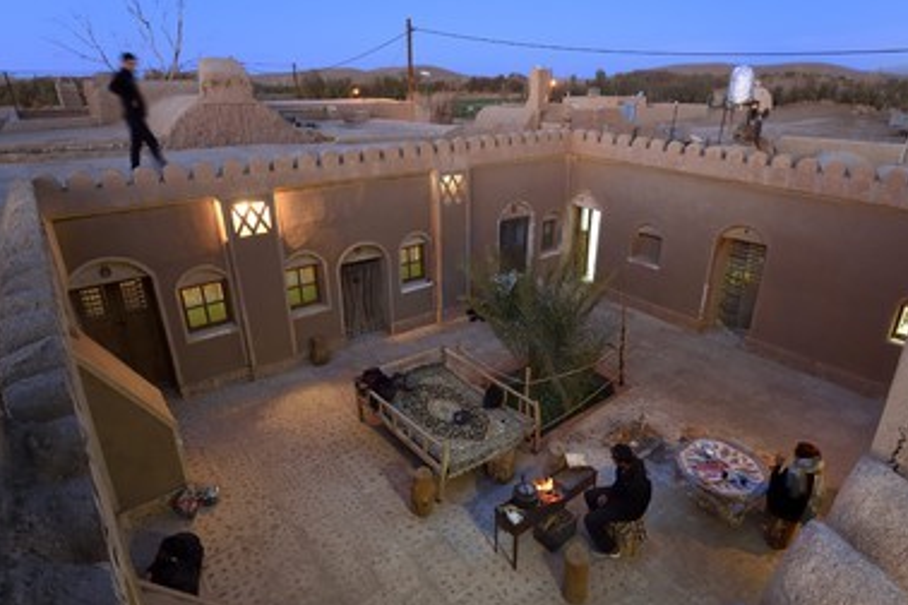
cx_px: 480
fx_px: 504
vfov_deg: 61.9
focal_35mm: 20
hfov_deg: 83.9
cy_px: 312
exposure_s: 1/6
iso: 1600
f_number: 5.6
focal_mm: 18
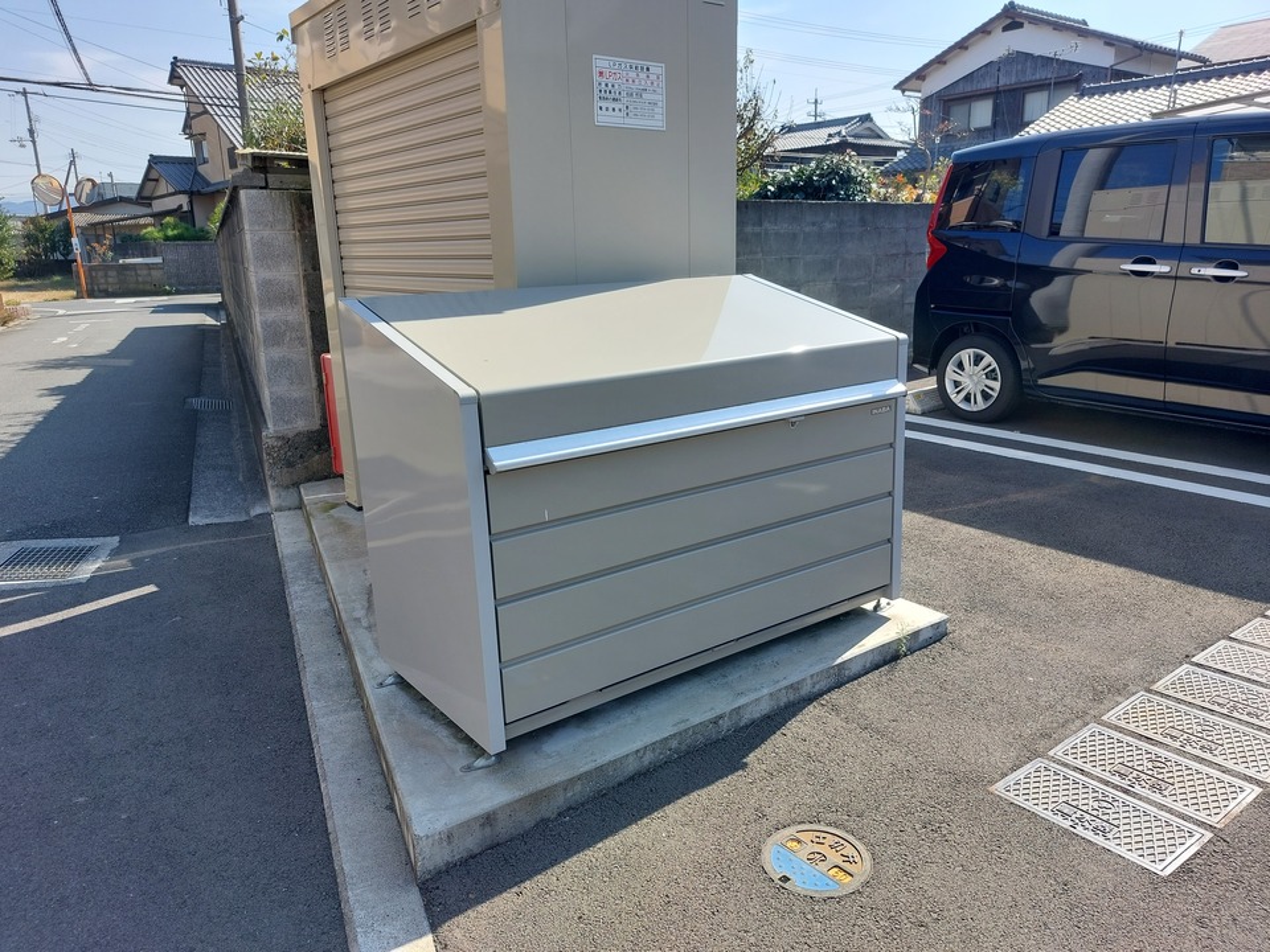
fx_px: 881
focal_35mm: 24
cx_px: 635
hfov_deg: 71.6
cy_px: 476
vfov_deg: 56.8
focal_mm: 5.23
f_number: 1.8
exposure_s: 1/646
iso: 25
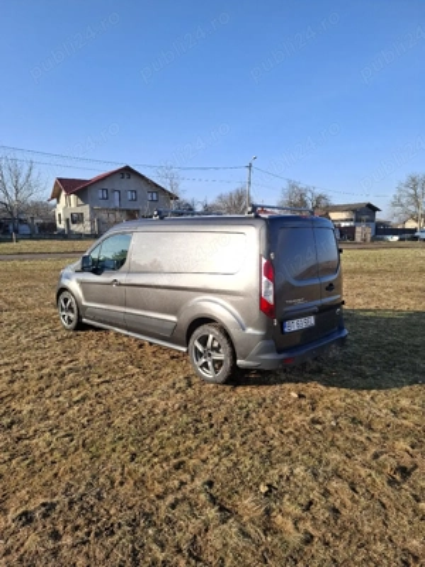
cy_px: 284
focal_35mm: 23
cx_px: 212
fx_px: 377
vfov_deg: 73.9
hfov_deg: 58.9
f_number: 1.8
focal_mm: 5.54
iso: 50
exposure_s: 1/1250
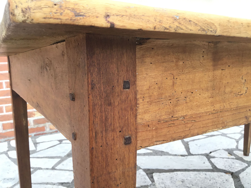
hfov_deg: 58.4
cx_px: 126
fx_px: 225
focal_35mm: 31
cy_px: 94
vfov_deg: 45.4
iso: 40
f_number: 2.4
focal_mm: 3.3
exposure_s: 1/100
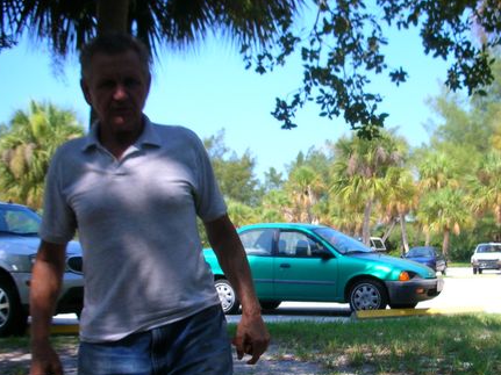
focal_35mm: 52
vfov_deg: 27.8
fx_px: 752
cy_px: 260
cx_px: 316
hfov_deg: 36.6
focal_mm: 5.8
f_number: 8.5
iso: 50
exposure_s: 1/49.2
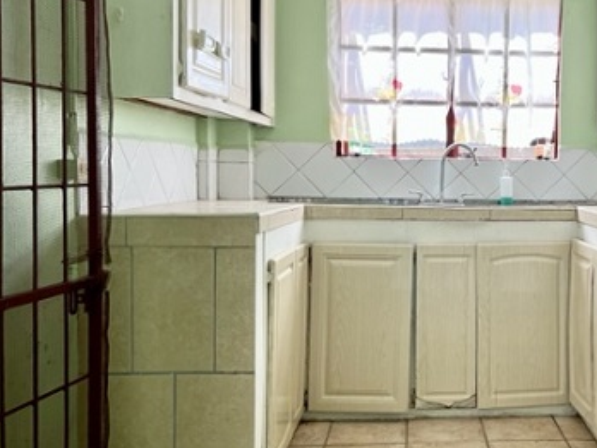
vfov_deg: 33.5
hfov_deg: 41.9
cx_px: 479
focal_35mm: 43
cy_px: 192
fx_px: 742
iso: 32
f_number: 1.5
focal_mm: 5.7
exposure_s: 1/130
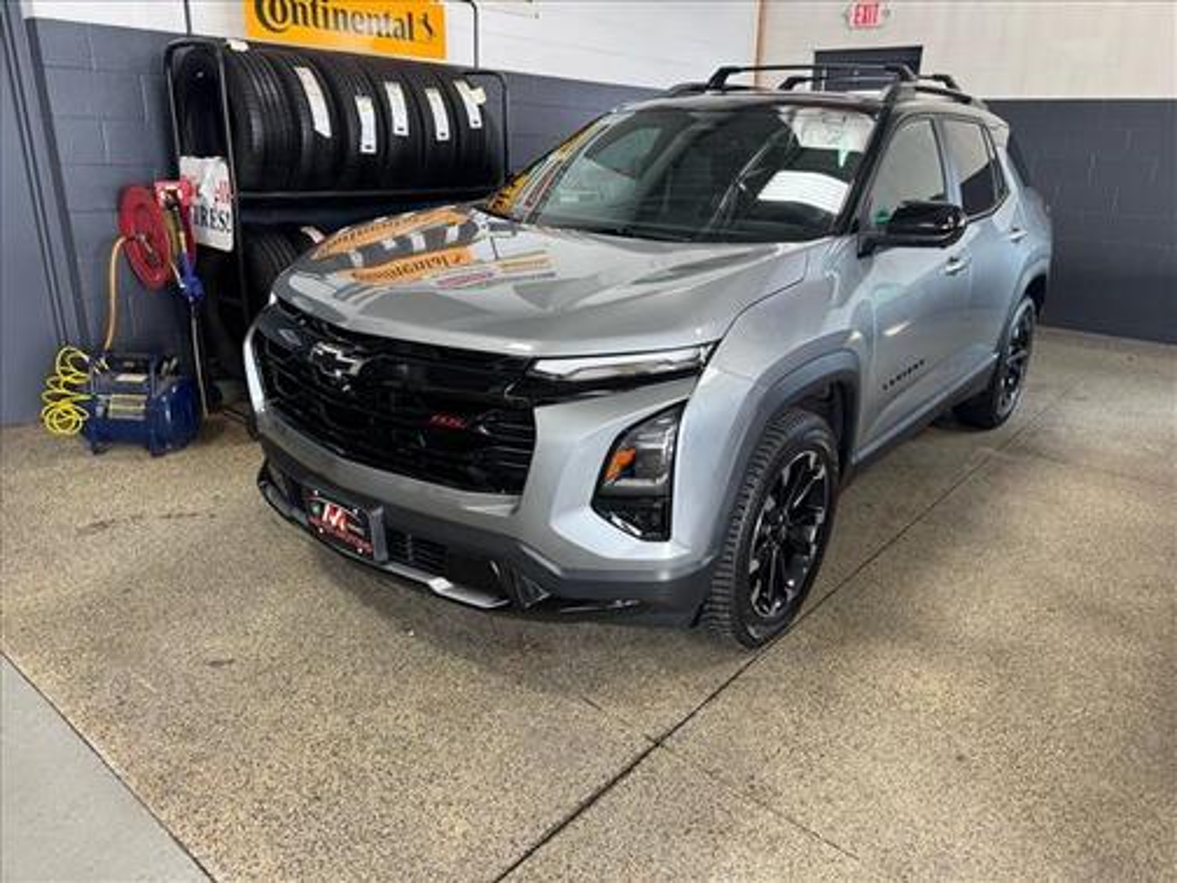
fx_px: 816
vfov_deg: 56.8
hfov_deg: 71.6
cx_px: 588
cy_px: 442
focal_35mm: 24
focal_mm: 6.76
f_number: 1.78
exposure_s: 1/60
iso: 125
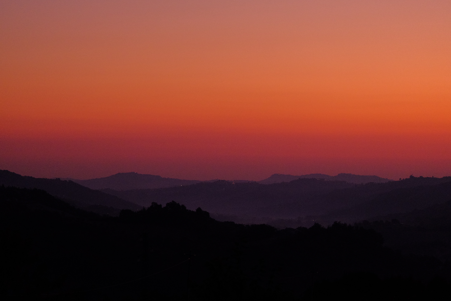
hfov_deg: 19.1
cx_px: 226
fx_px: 1340
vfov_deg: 12.8
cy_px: 150
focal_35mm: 107
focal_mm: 71.1
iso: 1600
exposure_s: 1/125
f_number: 5
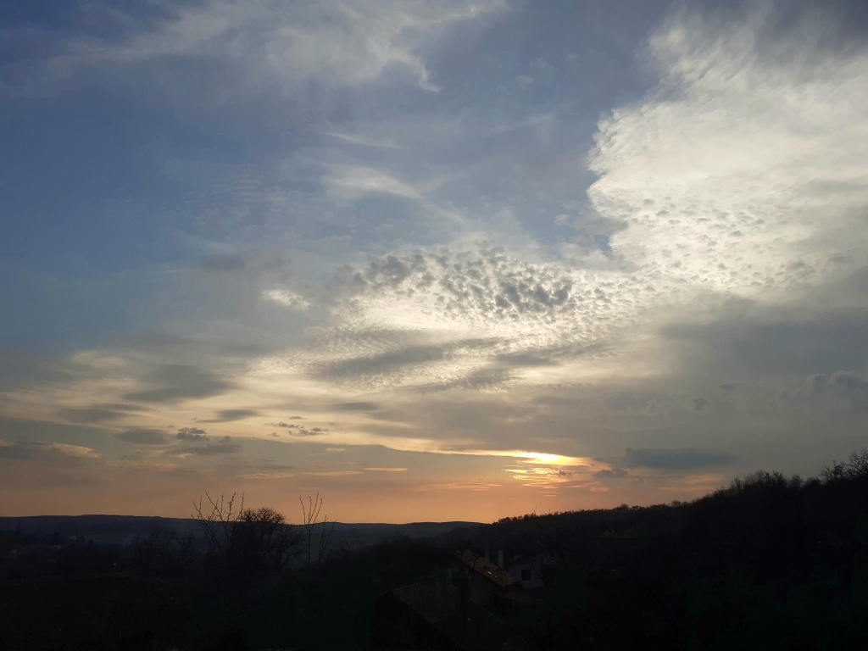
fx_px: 677
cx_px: 434
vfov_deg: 51.4
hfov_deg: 65.3
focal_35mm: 27
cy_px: 326
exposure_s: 1/1592
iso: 40
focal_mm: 3.6
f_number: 1.9
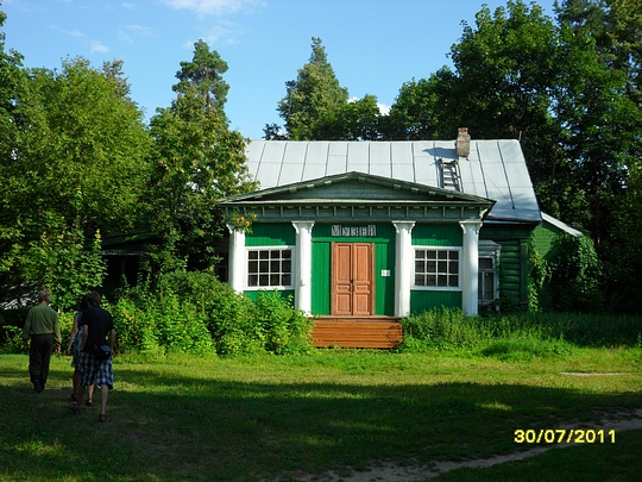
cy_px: 241
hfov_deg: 42.9
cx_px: 321
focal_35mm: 44
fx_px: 816
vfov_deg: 32.9
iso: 80
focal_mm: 7.8
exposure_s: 1/250
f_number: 4.5
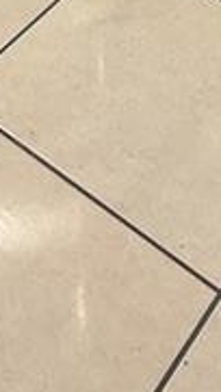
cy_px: -494
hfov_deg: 11.9
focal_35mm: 101
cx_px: 6
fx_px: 1051
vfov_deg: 15.0
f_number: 2.2
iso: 160
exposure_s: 1/99
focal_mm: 2.22
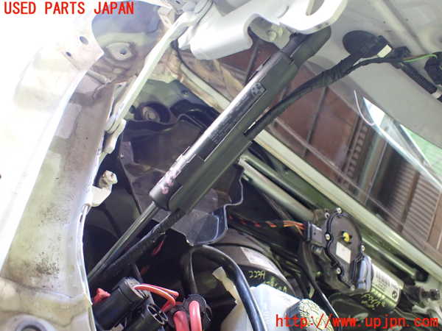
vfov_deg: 46.8
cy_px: 166
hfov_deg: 60.0
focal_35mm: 30
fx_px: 383
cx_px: 221
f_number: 2.3
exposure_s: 1/50
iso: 800
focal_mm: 5.4
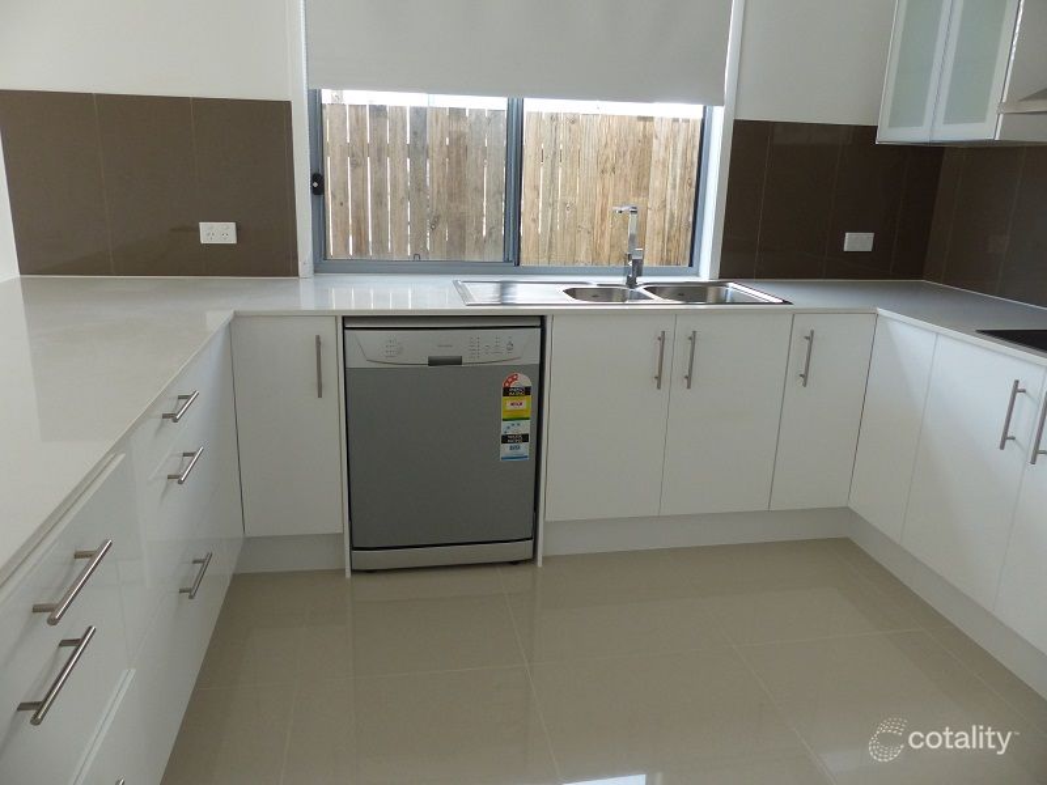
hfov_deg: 69.4
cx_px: 524
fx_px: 756
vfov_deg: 54.9
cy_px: 392
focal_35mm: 25
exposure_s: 1/250
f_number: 2.8
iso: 250
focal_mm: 4.5
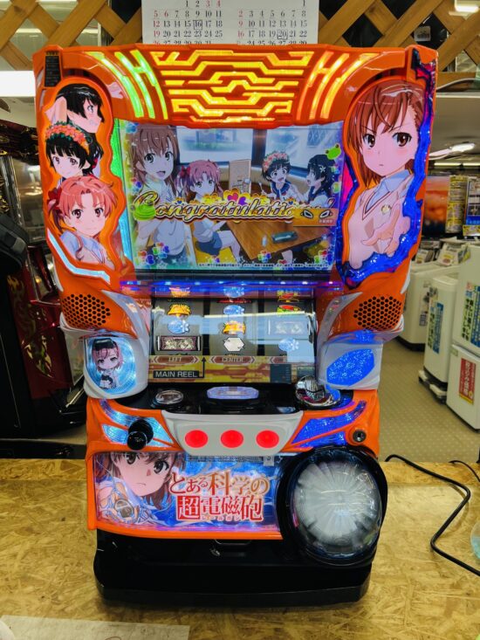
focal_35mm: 26
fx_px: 481
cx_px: 240
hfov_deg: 53.1
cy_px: 320
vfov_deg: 67.3
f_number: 1.5
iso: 40
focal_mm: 5.7
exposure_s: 1/161
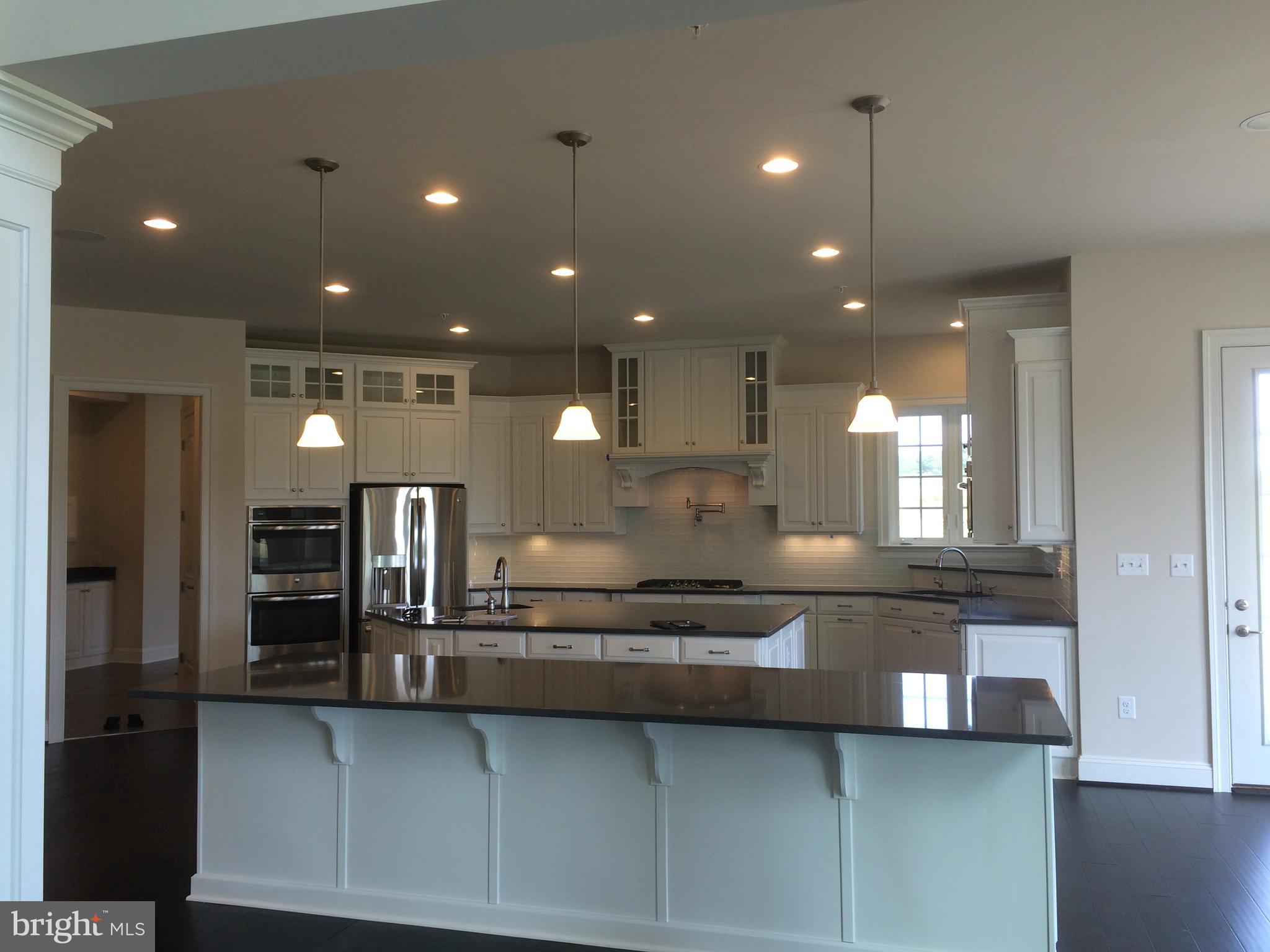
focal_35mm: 29
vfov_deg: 48.2
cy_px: 476
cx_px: 635
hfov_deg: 61.7
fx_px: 1064
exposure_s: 1/60
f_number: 2.2
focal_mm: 4.15
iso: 40
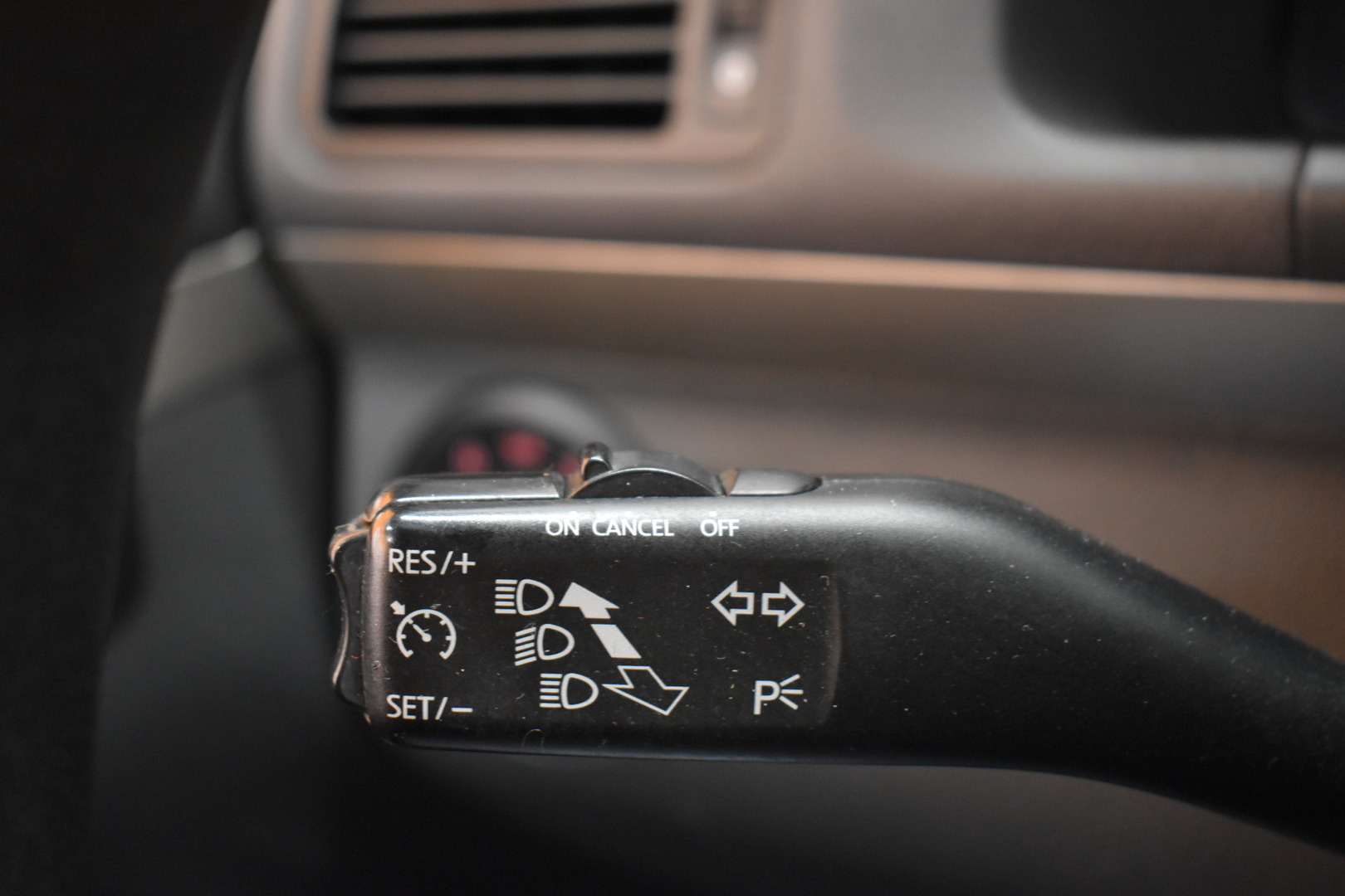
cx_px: 672
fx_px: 1905
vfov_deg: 26.5
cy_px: 448
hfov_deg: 38.9
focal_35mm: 51
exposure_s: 1/30
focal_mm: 34
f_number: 4.5
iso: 3200
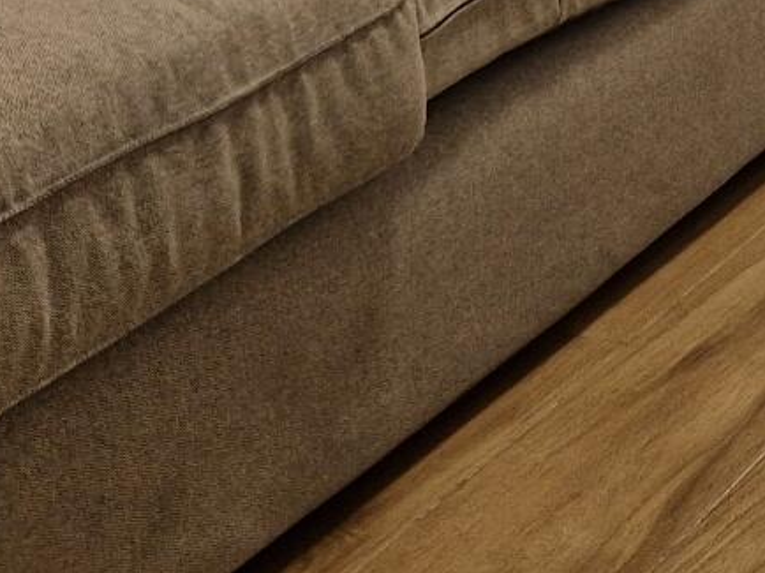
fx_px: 2341
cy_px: -555
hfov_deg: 17.2
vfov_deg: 12.4
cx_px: 1063
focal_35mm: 106
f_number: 1.8
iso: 80
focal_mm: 5.4
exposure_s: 1/100
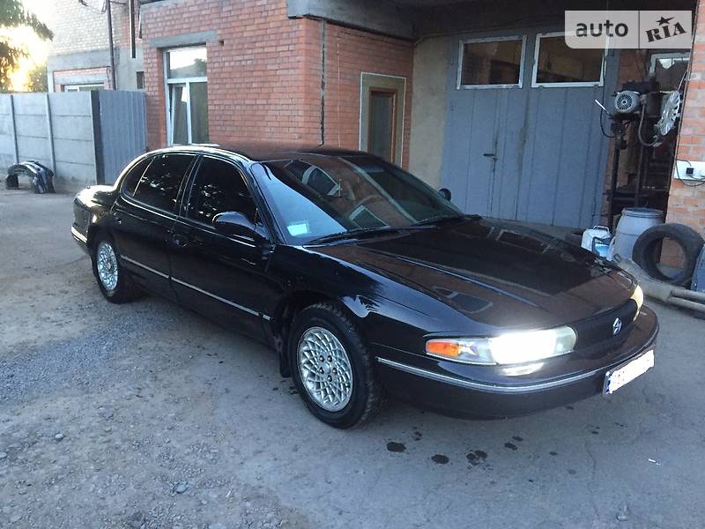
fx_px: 591
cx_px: 352
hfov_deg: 61.7
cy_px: 264
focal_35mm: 29
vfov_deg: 48.2
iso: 250
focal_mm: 4.2
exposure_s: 1/25
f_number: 2.2
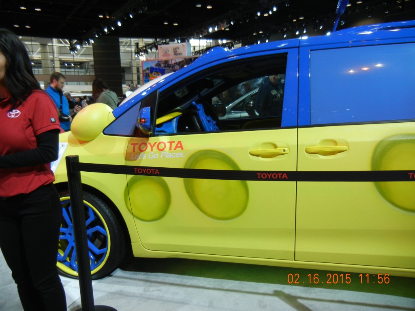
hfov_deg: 60.0
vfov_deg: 46.8
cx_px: 208
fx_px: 360
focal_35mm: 30
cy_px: 156
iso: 160
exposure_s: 1/82.1
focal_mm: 5.4
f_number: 3.5
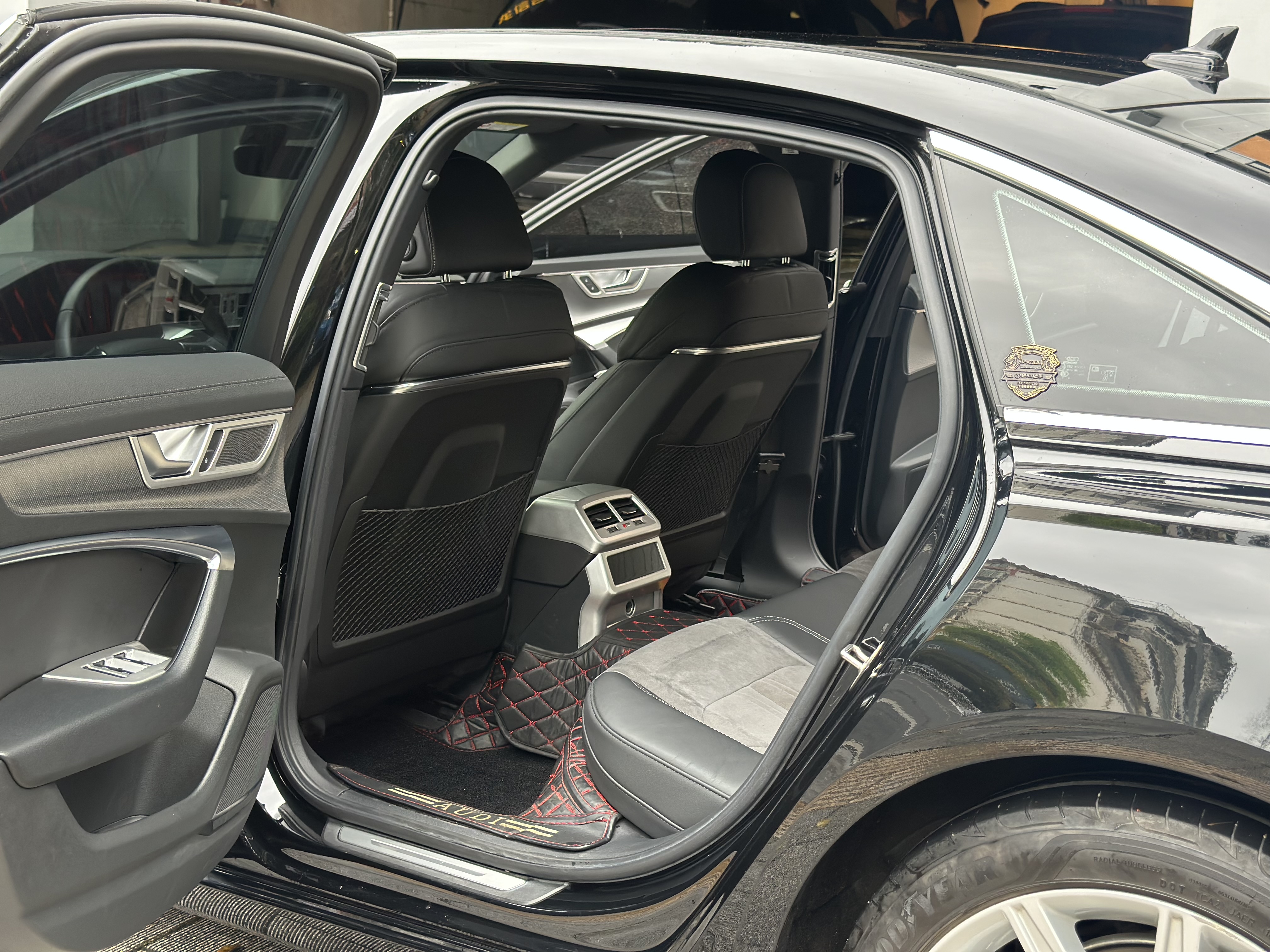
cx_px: 635
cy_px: 476
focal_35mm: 48
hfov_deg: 39.7
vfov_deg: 30.3
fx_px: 1761
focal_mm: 6.86
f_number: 1.78
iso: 125
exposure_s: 1/60
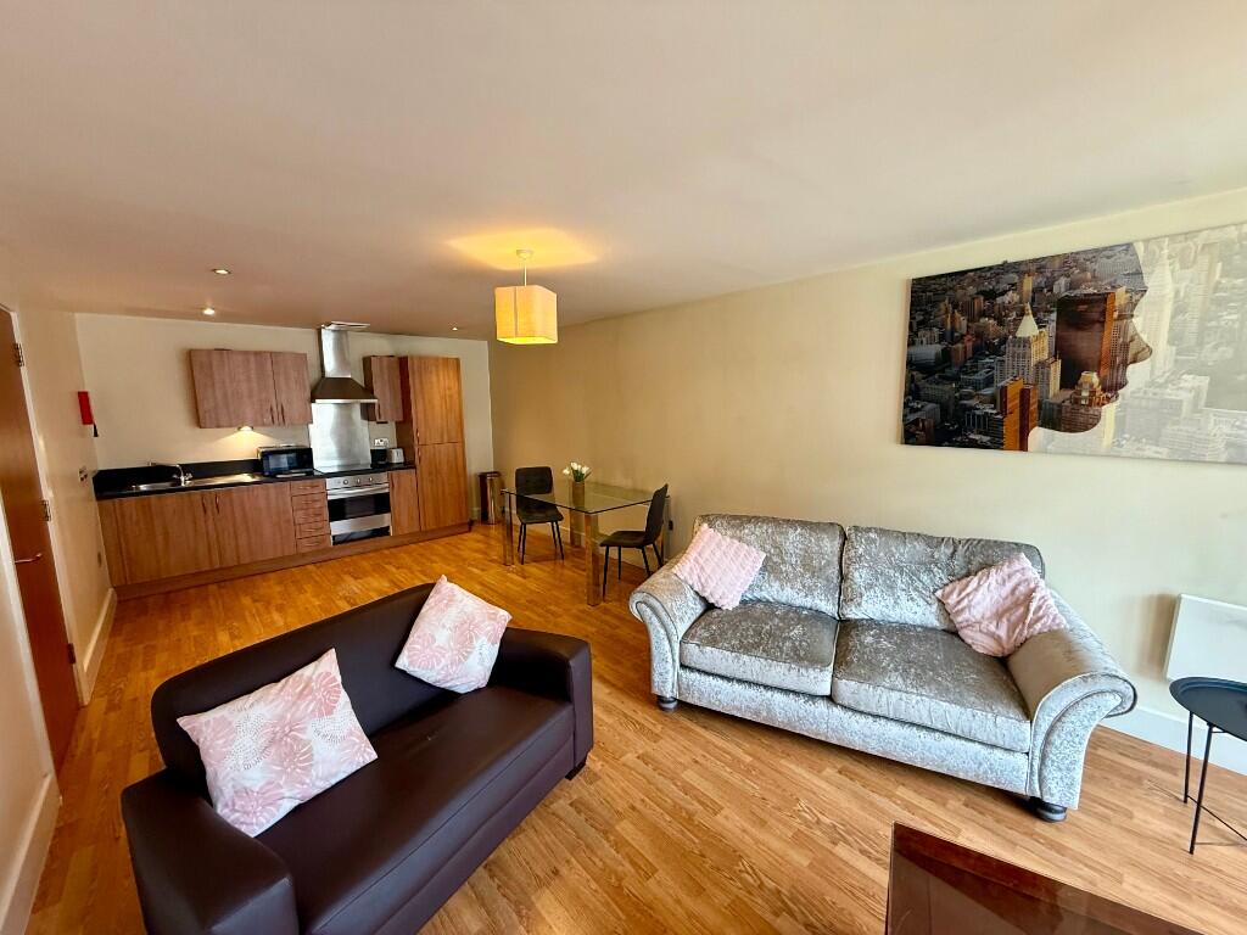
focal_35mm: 14
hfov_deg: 102.1
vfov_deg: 85.7
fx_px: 504
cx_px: 624
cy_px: 468
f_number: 2.2
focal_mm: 2.22
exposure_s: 1/50
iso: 200
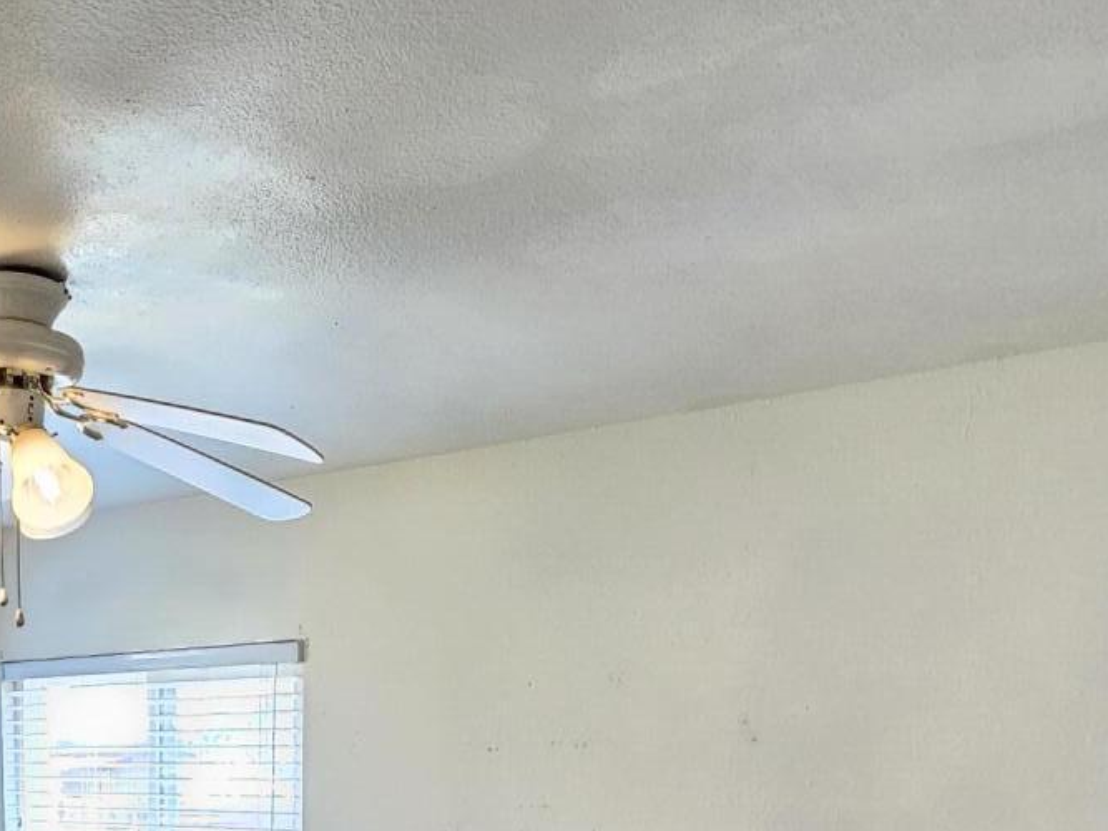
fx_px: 1248
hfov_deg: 46.0
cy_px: 977
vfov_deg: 31.4
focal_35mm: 39
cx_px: 259
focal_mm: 2.2
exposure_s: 1/40
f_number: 2.2
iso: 320
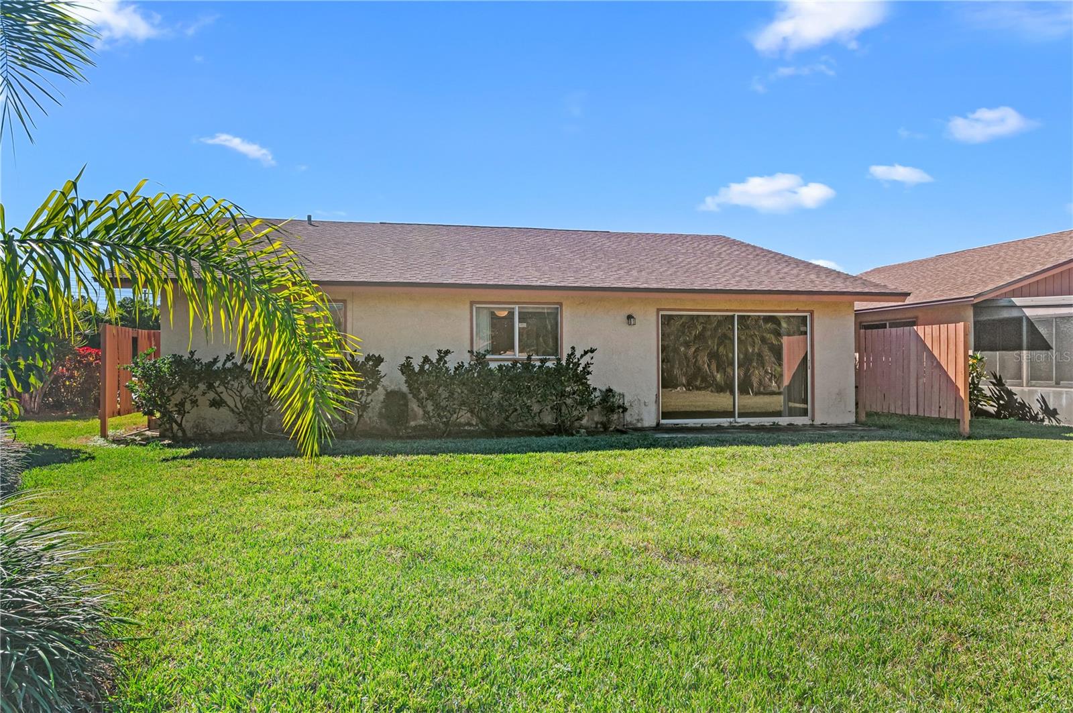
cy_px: 356
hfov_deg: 76.2
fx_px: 685
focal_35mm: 23
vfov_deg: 55.0
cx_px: 536
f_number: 10
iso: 320
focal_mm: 23
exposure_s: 1/100
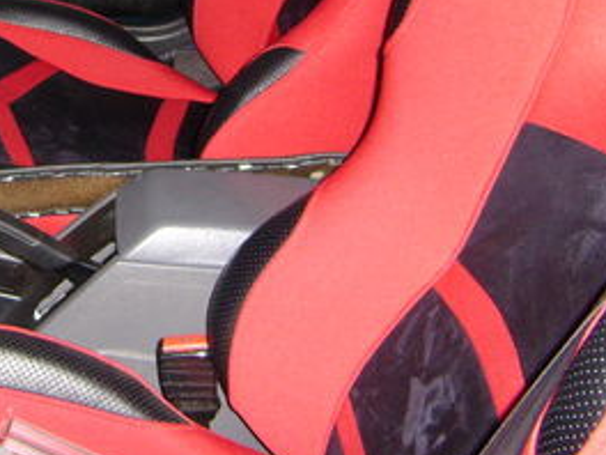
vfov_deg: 17.2
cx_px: 69
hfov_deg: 22.5
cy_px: 80
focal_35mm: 85
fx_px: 1488
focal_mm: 5.95
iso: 154
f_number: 2.8
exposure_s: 1/30
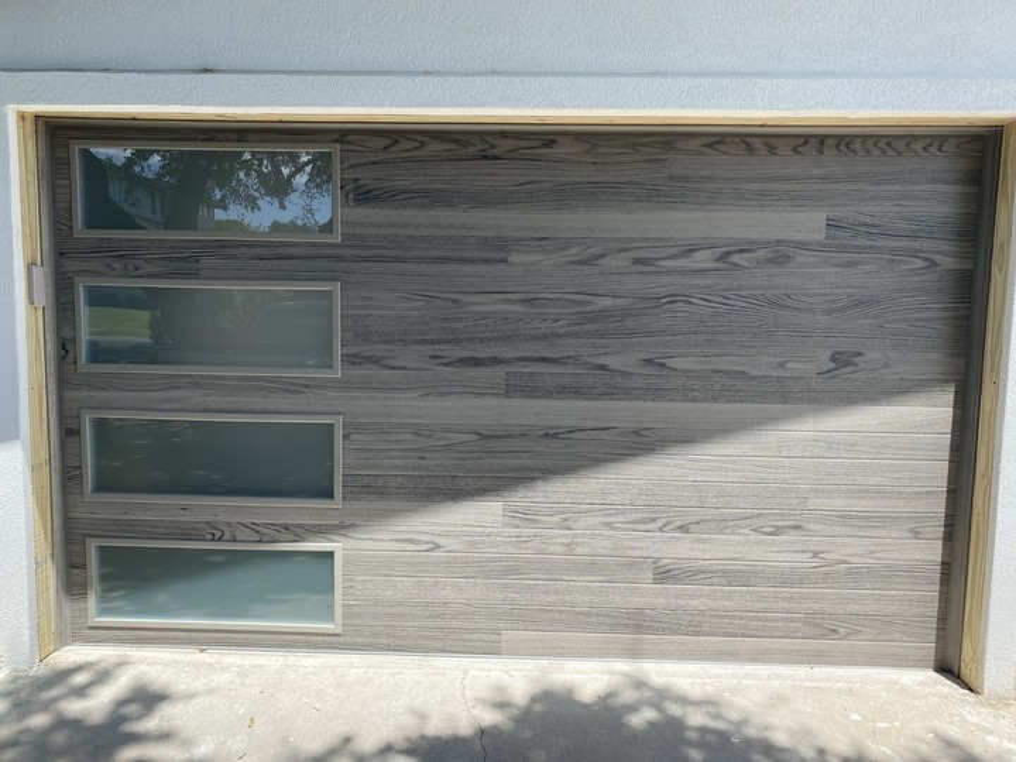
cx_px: 508
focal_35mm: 26
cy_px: 381
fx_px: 763
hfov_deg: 67.3
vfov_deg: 53.1
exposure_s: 1/1082
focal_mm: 4.25
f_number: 1.8
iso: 32
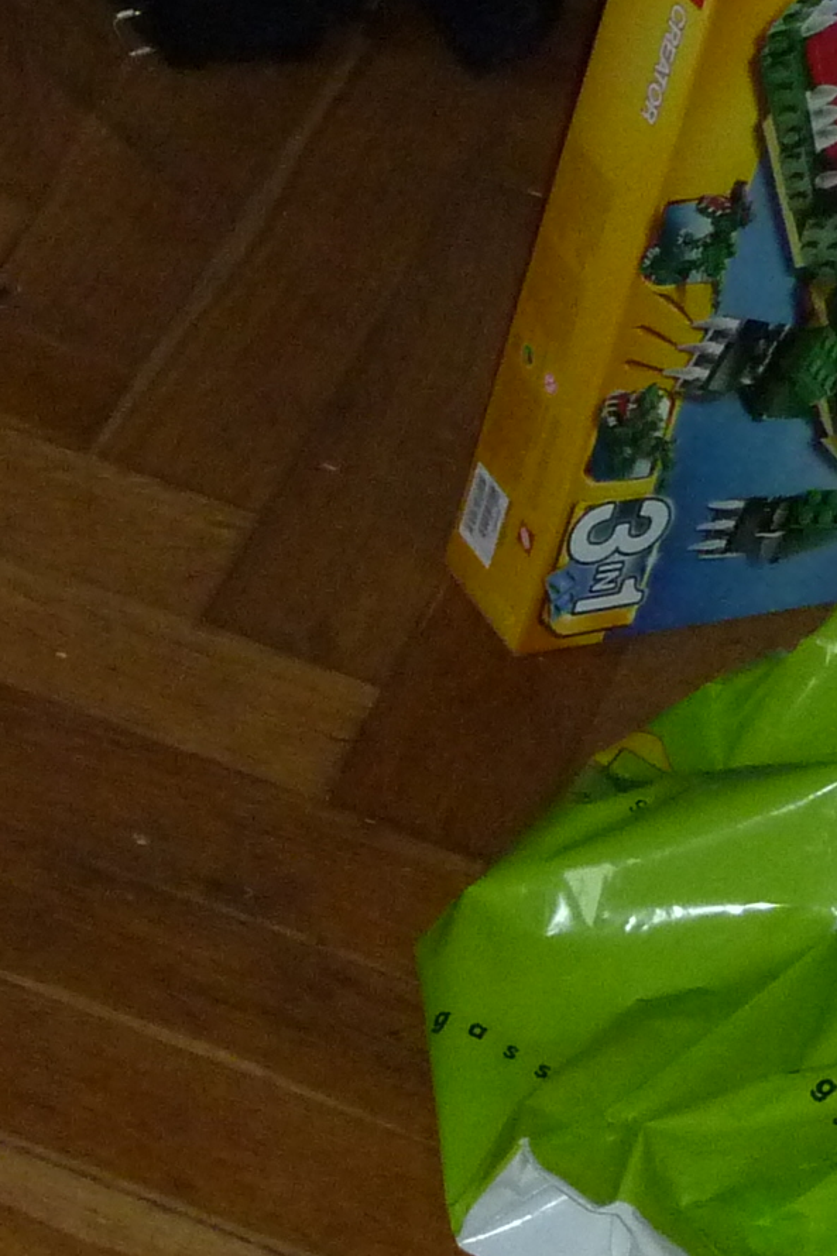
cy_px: 526
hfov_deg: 8.8
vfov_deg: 14.2
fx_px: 5058
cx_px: -977
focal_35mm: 145
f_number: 3.9
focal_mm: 6.7
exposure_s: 1/30
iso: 400
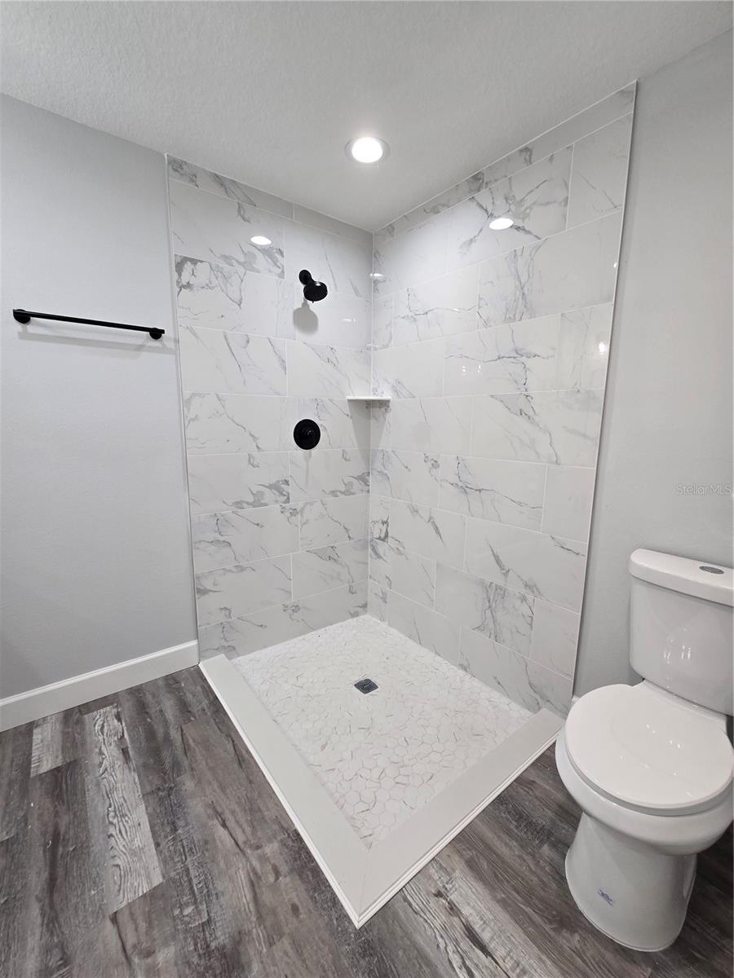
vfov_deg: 106.2
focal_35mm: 13
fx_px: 368
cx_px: 367
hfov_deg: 89.9
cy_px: 489
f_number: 2.2
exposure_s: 1/60
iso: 50
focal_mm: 2.2
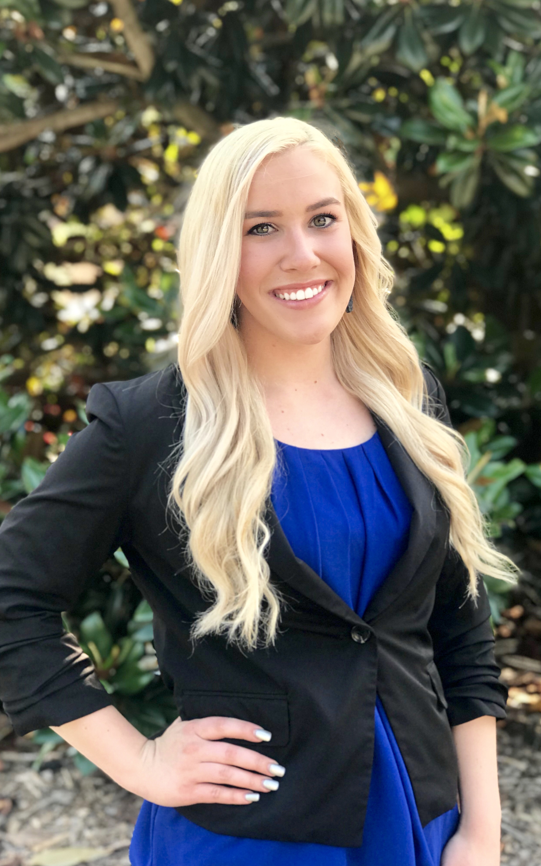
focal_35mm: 61
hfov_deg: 21.3
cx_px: 245
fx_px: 1439
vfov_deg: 33.5
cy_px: 433
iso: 25
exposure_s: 1/120
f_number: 2.8
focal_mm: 6.6
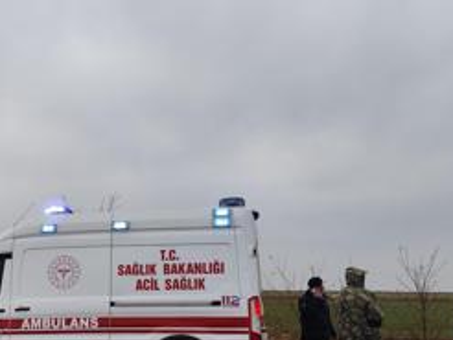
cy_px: 259
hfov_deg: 35.6
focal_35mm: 51
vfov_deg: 28.2
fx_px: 668
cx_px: 59
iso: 400
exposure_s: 1/100
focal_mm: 6.14
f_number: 1.65
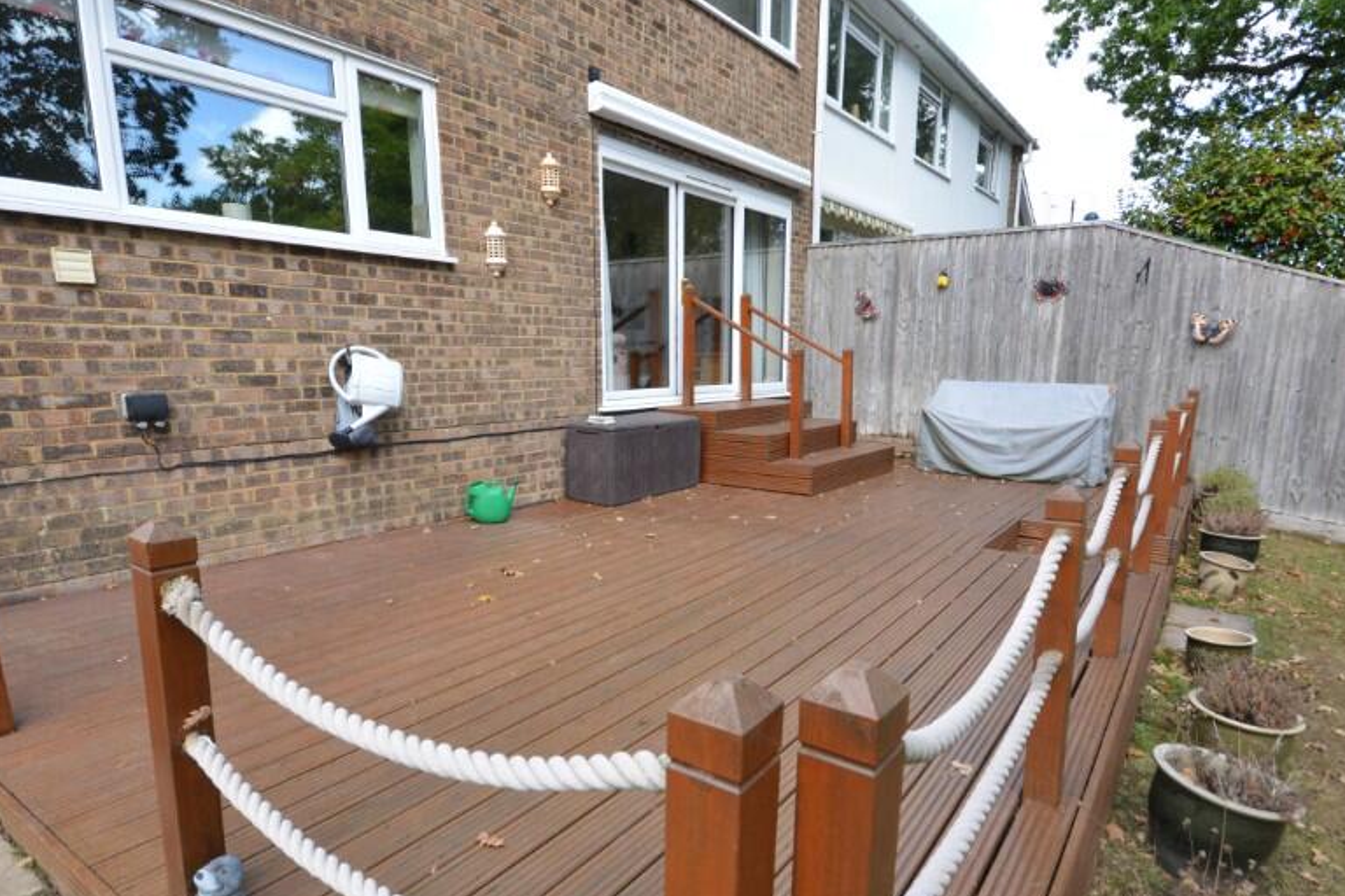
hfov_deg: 84.0
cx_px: 687
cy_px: 525
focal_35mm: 20
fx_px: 747
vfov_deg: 61.5
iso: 400
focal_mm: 10
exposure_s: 1/200
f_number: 8
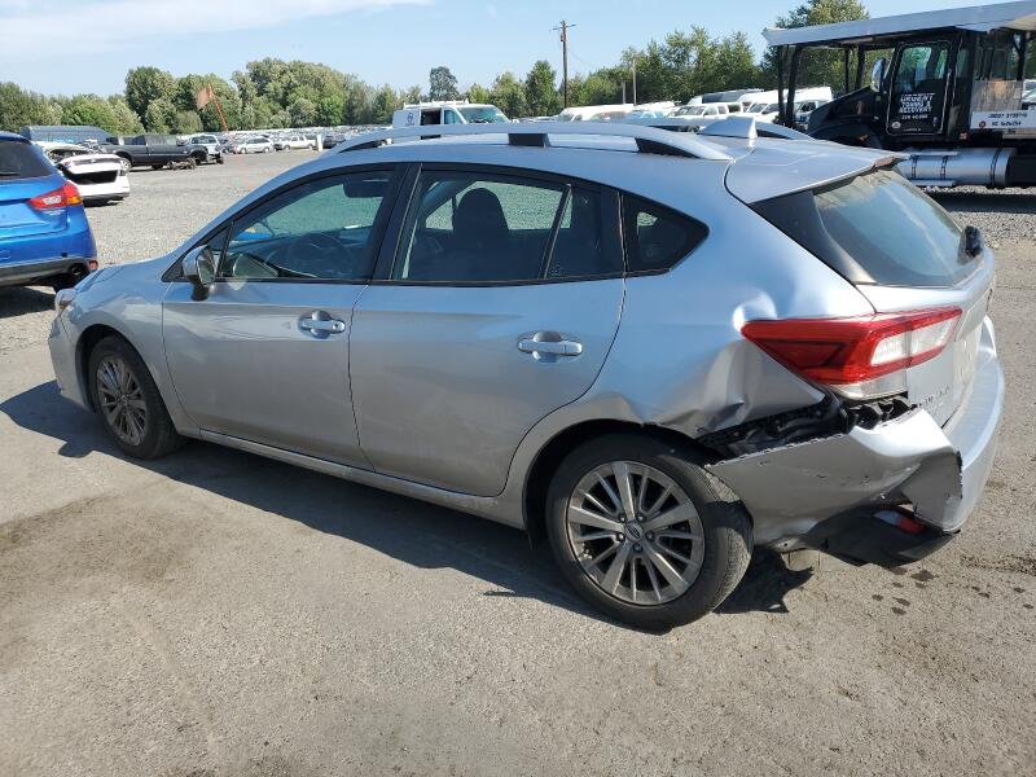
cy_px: 388
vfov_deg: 53.1
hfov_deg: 67.3
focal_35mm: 26
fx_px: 778
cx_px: 518
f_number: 1.5
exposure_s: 1/2500
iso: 50
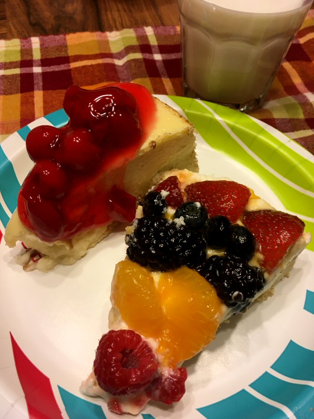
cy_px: 210
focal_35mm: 29
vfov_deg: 61.7
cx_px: 157
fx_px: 351
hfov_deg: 48.2
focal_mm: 4.15
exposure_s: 1/30
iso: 32
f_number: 2.2
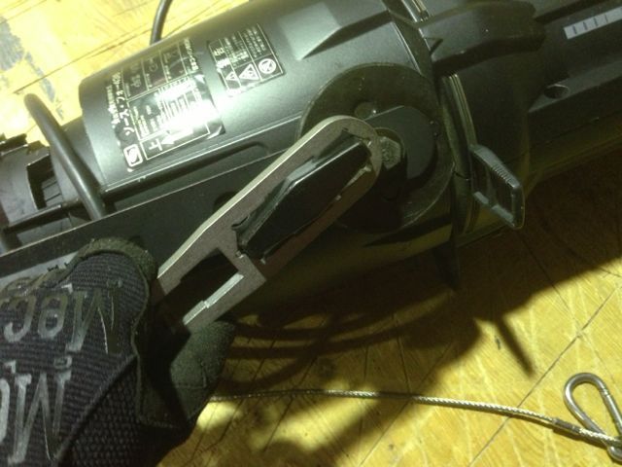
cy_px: 234
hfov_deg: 55.4
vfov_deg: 42.9
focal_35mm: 33
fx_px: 593
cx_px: 311
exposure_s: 1/17
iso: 400
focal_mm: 4.13
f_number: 2.4
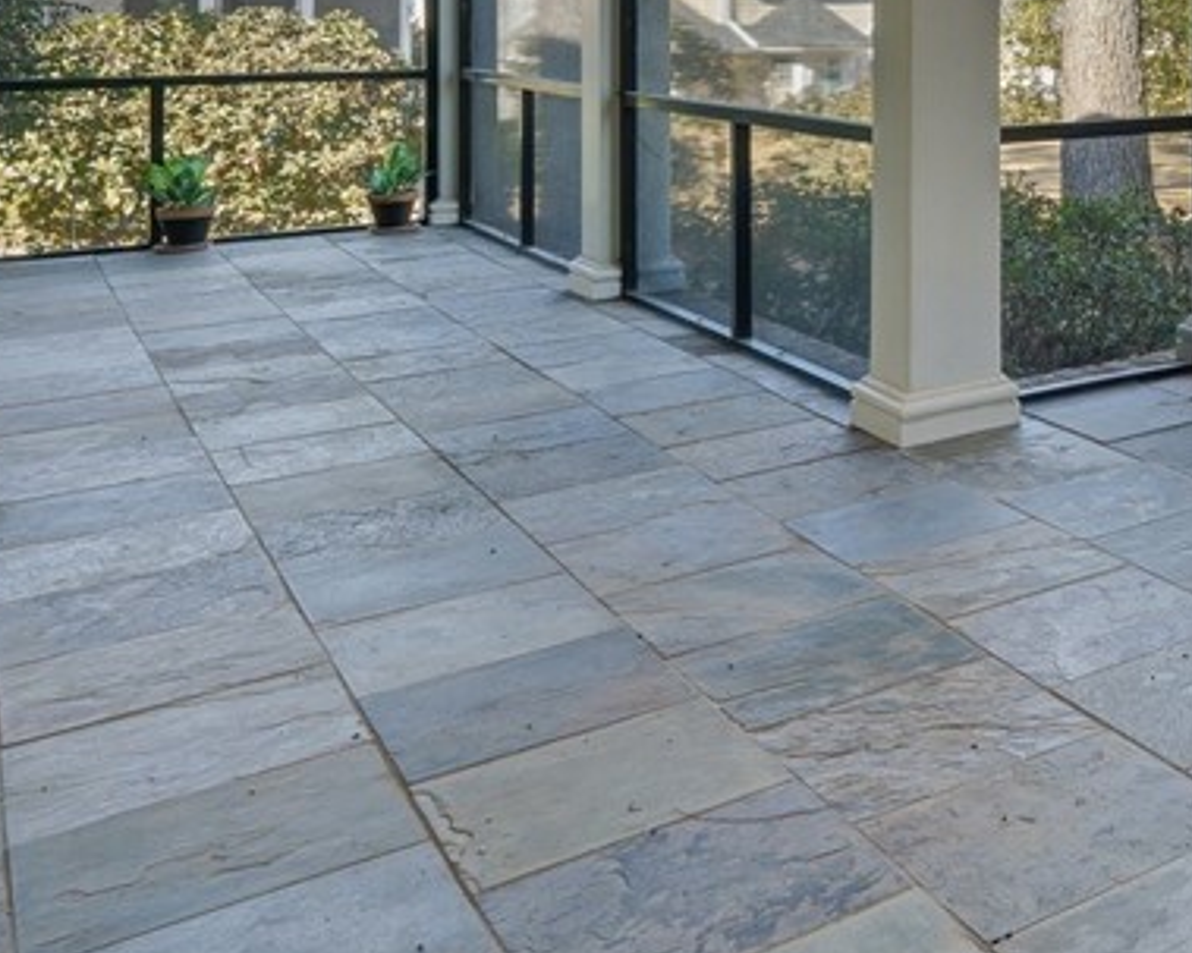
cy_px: -14
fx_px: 1517
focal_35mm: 43
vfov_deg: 32.0
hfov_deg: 32.2
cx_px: 1560
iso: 320
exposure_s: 1/200
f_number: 9
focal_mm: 16
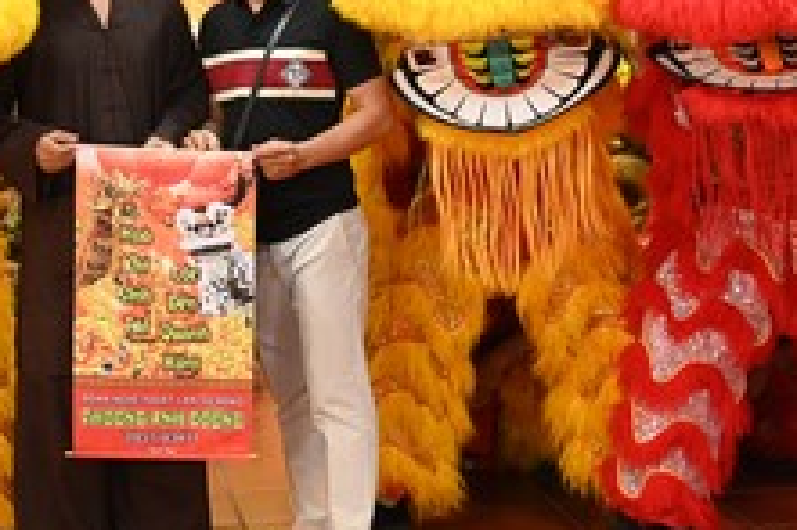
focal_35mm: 103
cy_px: -115
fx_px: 2279
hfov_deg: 19.8
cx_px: 245
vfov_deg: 12.9
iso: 5000
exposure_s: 1/200
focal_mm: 35
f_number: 4.5
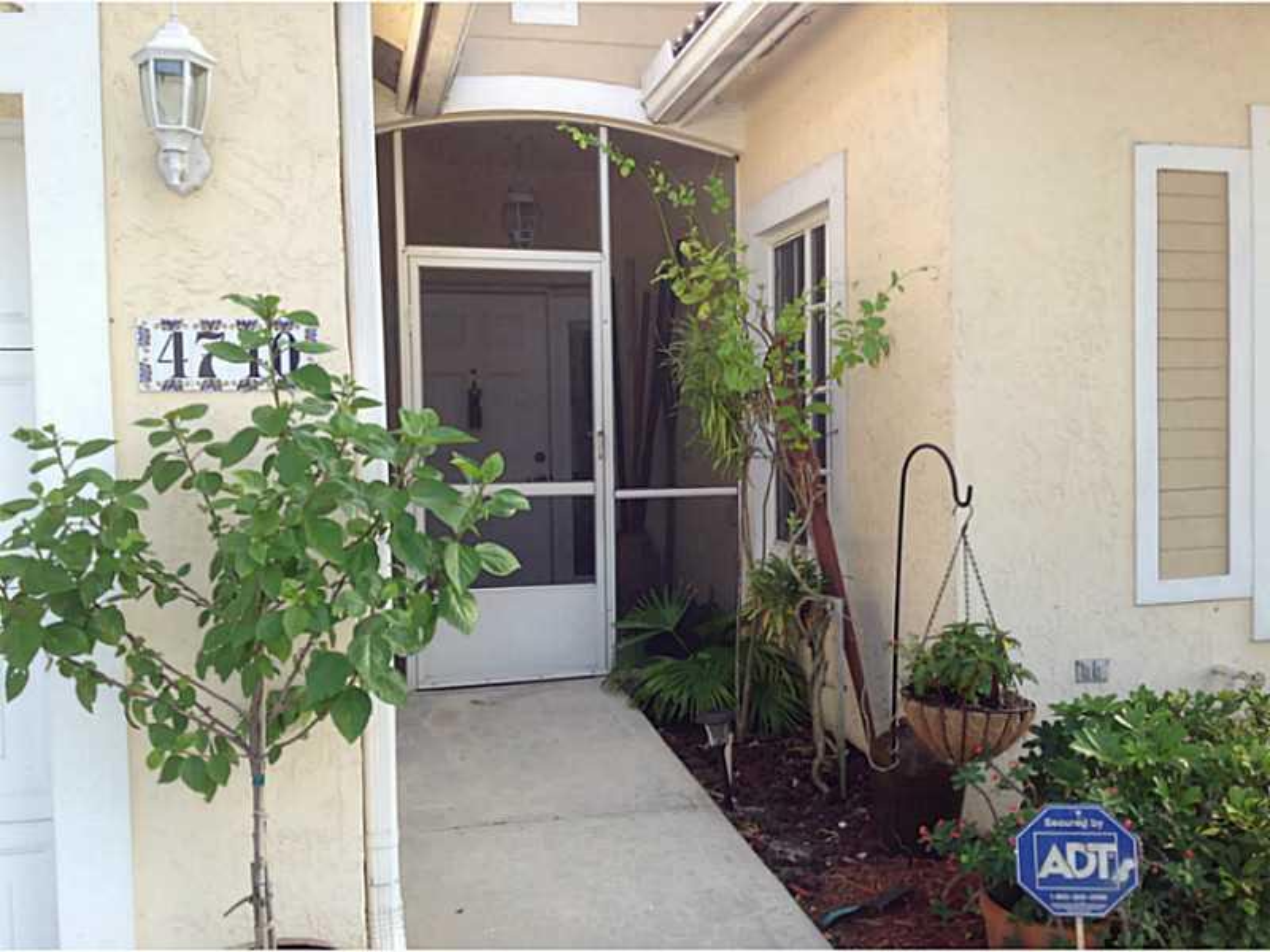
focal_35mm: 35
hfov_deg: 52.6
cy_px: 476
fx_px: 1284
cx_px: 635
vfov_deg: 40.7
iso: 50
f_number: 2.4
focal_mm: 4.28
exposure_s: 1/170
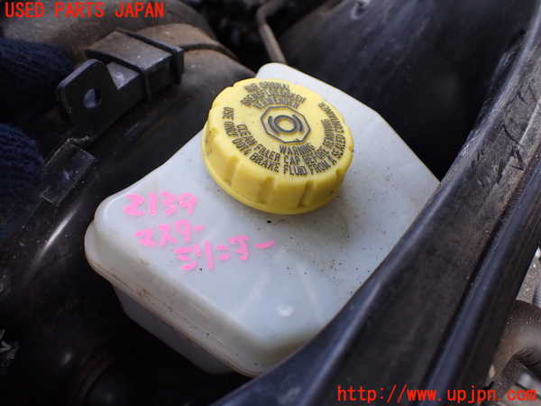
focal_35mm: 30
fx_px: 469
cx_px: 270
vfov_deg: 46.8
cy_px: 203
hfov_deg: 60.0
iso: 160
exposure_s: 1/125
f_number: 2.3
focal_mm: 5.4
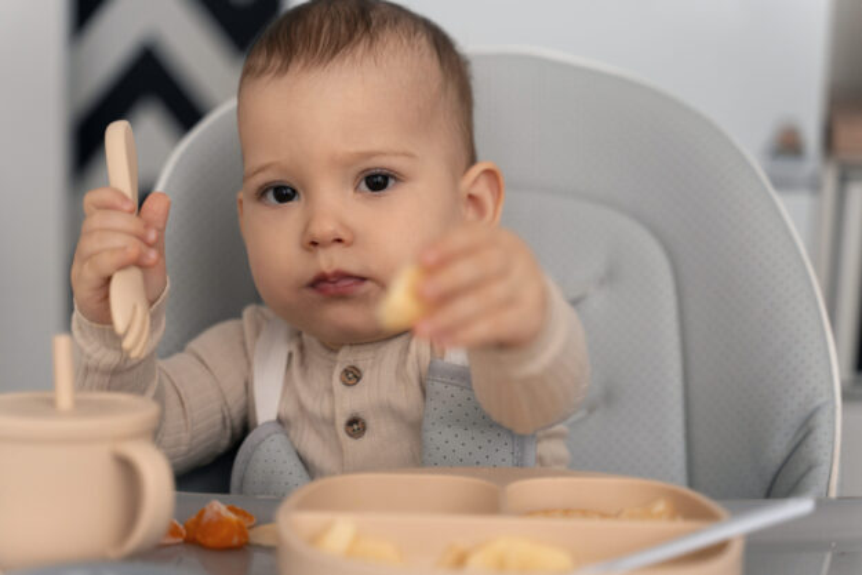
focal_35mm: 70
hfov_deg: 28.8
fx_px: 1676
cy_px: 288
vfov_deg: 19.5
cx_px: 431
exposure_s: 1/100
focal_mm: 70
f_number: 2.8
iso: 640
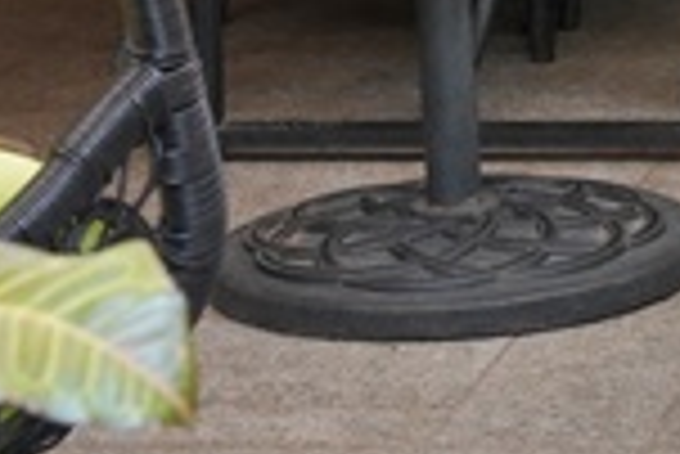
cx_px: 1315
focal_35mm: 268
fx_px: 5062
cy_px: -996
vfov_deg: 4.9
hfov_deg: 7.4
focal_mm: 39.4
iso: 1250
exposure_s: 1/320
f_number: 8
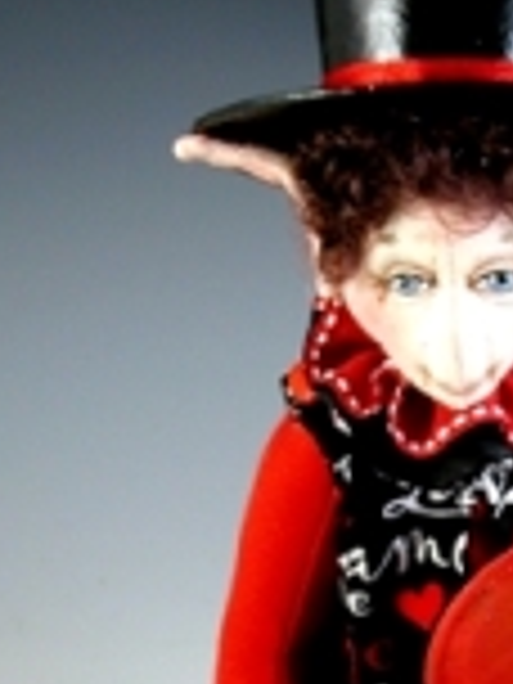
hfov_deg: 15.7
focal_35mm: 92
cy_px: 585
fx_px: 1818
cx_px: 520
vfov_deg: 21.0
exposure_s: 1/35.4
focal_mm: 7.1
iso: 100
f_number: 2.8
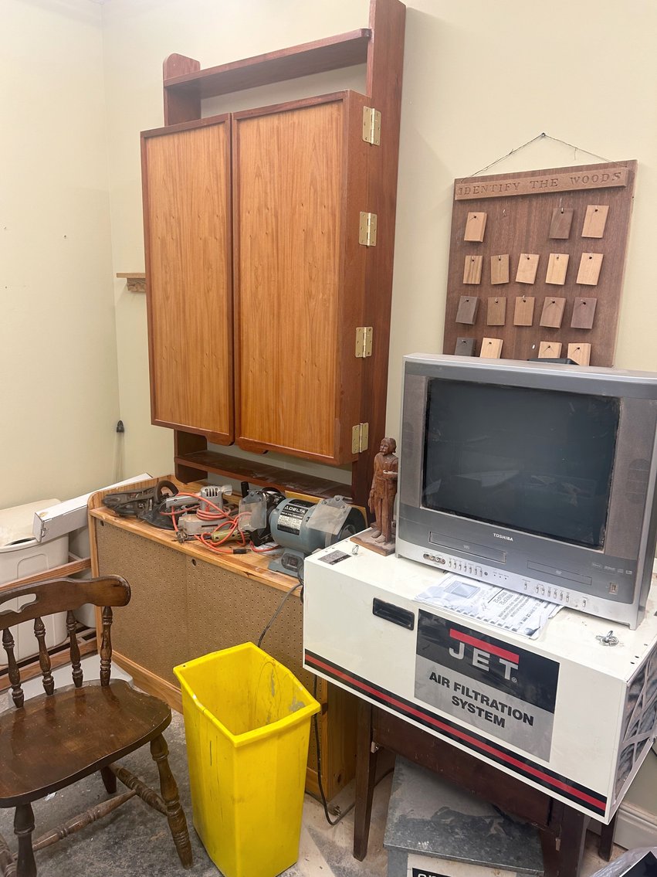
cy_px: 438
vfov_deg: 67.3
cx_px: 328
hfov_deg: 53.1
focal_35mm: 26
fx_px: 658
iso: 125
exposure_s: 1/120
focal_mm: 5.7
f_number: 1.5
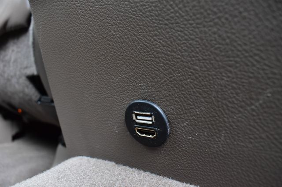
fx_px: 211
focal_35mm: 27
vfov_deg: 47.9
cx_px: 141
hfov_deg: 67.4
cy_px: 94
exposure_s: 1/15
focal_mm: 18
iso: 1250
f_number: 6.3
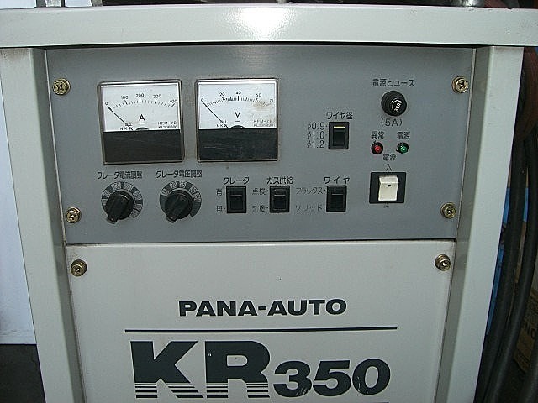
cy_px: 202
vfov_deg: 37.7
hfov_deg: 49.0
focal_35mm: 38
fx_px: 591
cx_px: 269
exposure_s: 1/200
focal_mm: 6.2
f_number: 2.7
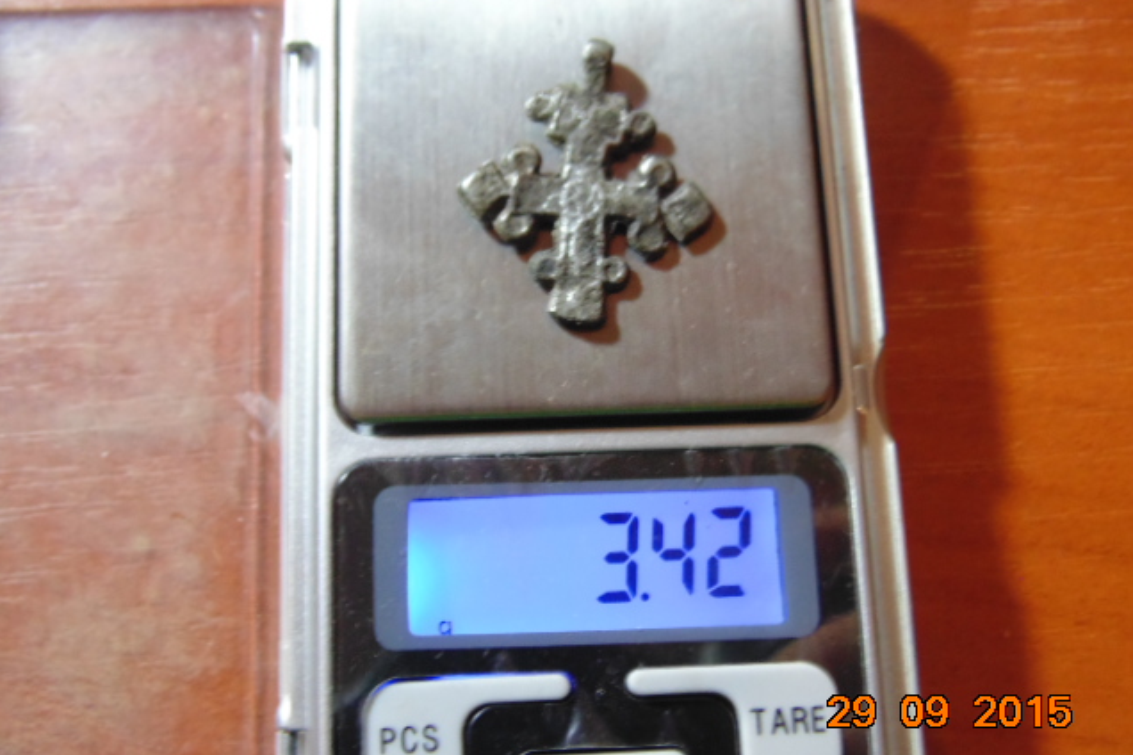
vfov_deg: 29.9
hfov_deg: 43.6
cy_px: 372
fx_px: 1416
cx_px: 568
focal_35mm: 45
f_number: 3.5
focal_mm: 7.7
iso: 400
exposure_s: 1/15
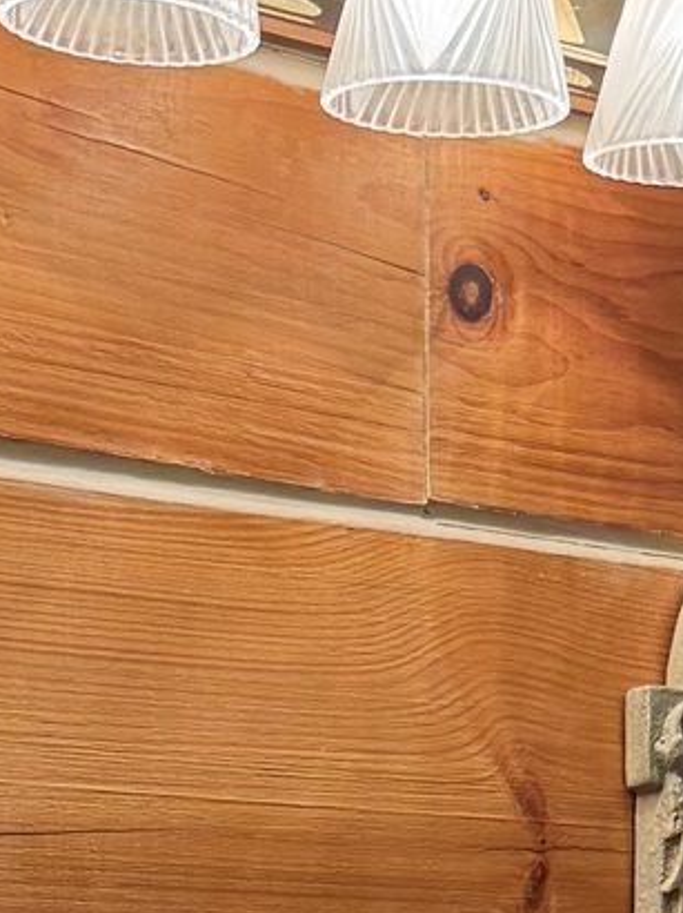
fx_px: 3555
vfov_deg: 13.0
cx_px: 229
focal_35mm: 135
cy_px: 1741
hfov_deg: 11.0
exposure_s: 1/120
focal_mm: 6.76
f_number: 1.78
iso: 100
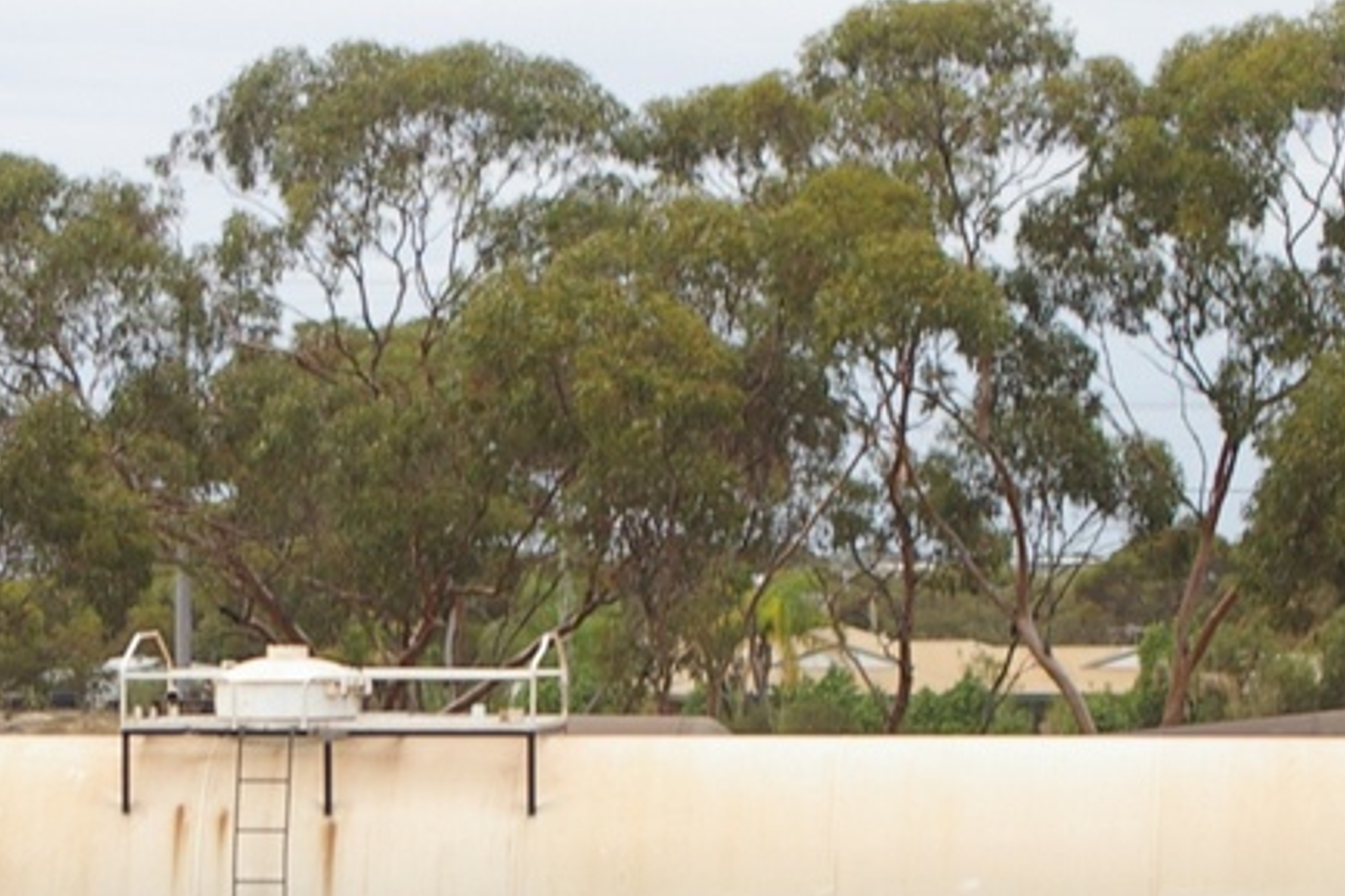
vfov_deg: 6.2
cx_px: 270
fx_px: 8253
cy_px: 932
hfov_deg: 9.3
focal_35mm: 221
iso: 200
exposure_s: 1/45
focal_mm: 50
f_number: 5.6
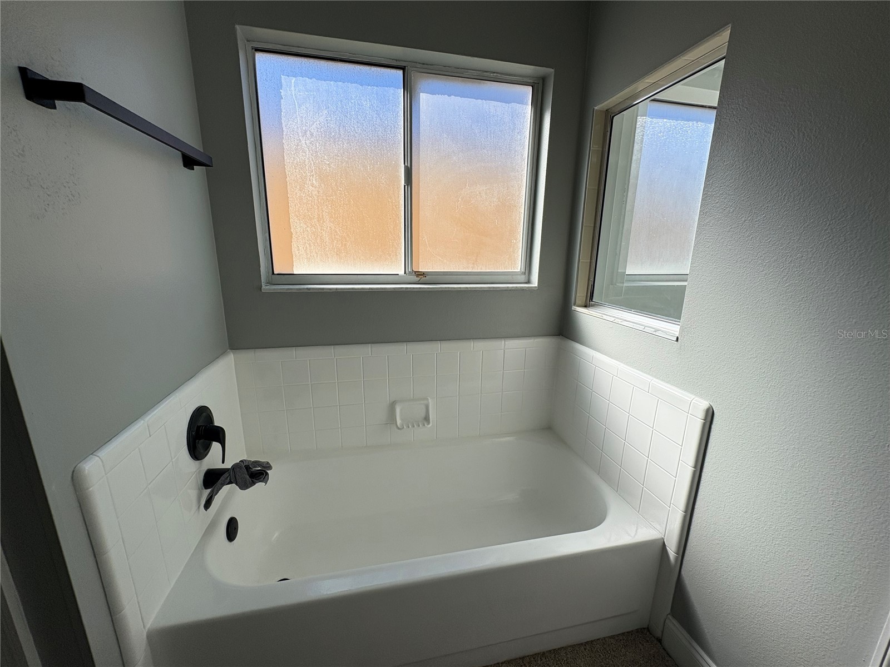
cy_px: 334
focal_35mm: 14
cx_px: 445
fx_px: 360
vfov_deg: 85.7
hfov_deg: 102.1
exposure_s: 1/831
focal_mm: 2.22
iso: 40
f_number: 2.2
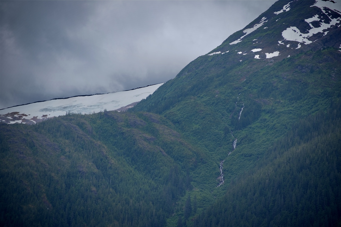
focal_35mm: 185
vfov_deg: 7.4
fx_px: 1753
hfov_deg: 11.1
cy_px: 114
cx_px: 170
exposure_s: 1/400
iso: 100
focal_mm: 185
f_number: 5.6
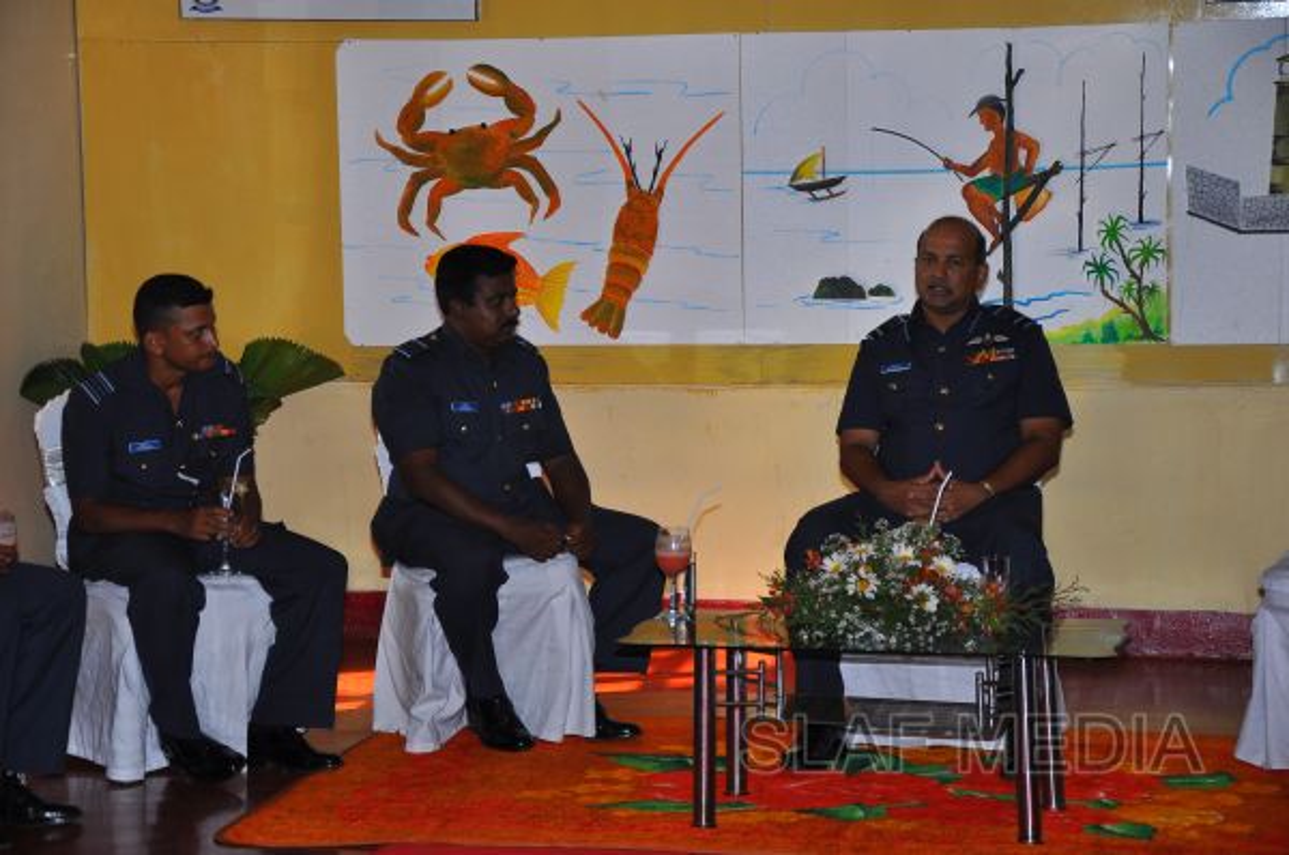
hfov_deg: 19.5
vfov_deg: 13.0
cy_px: 428
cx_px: 644
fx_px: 3754
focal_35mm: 105
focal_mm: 70
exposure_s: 1/125
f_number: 5.3
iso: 320
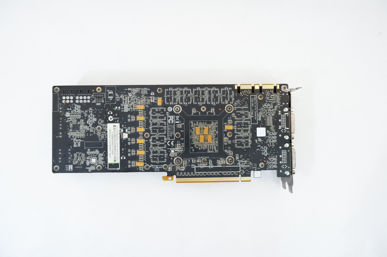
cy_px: 128
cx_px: 194
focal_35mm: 23
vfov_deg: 55.0
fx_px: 247
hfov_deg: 76.1
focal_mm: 15
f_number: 4.5
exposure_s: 1/60
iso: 320
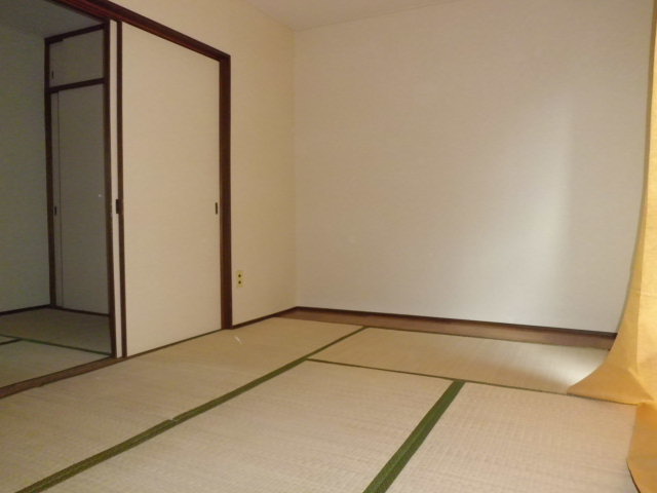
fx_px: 493
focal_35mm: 26
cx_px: 328
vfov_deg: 53.1
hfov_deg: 67.3
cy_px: 246
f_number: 2.8
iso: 200
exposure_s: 1/60
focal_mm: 4.7
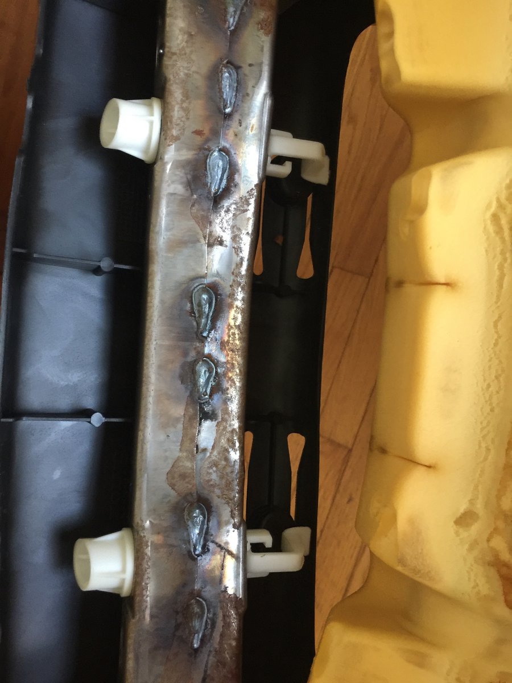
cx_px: 256
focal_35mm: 29
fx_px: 572
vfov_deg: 61.7
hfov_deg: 48.2
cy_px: 342
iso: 125
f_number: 2.2
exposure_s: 1/15
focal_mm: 4.15
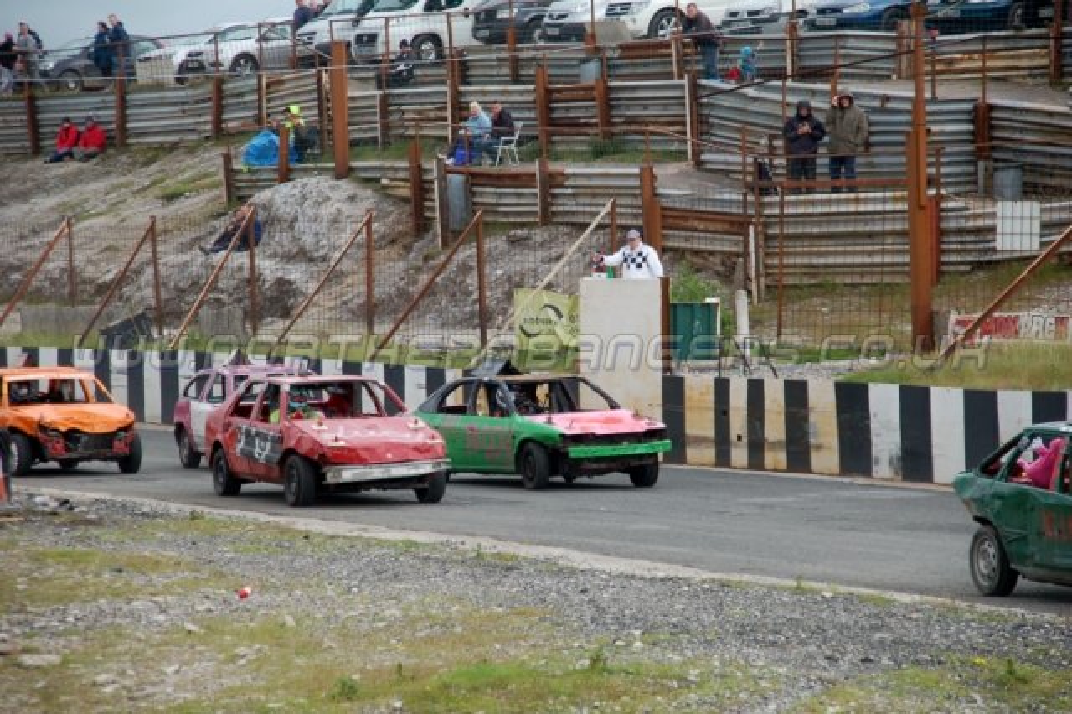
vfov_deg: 7.9
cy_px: 357
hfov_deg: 11.8
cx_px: 536
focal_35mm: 174
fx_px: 5178
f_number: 6
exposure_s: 1/800
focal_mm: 116
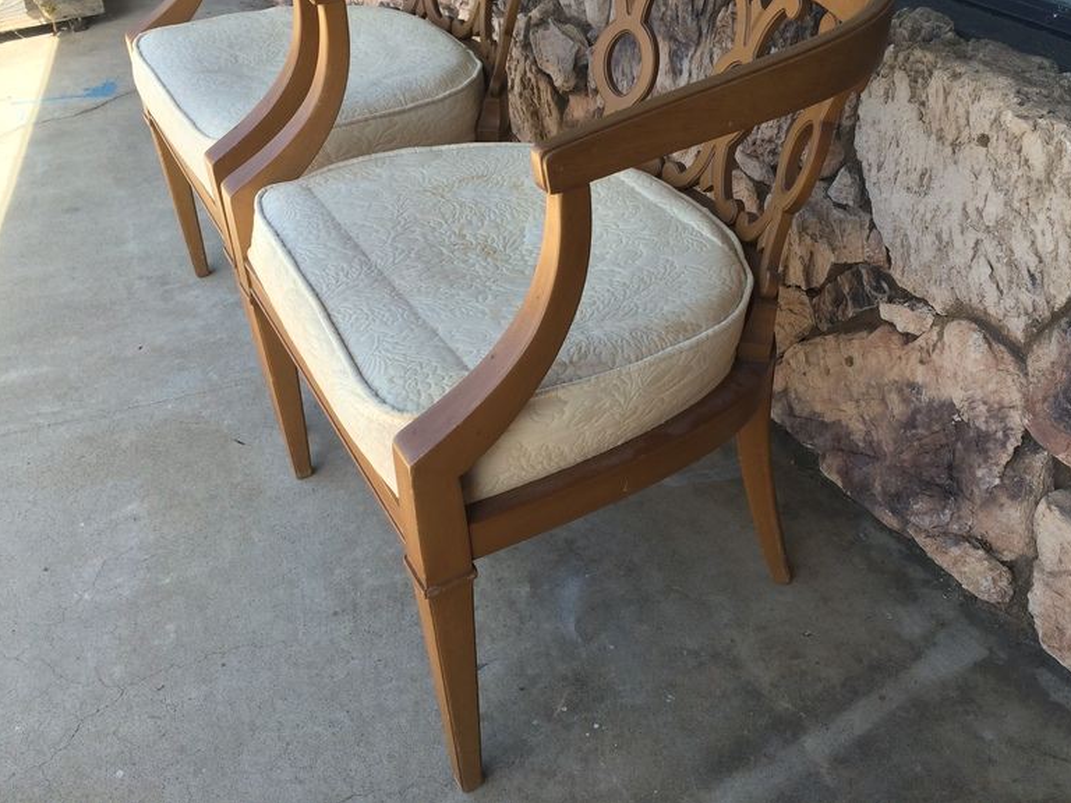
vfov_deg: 41.7
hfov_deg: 53.9
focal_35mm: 34
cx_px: 577
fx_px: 1052
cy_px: 334
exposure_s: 1/321
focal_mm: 4.15
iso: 32
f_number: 2.2
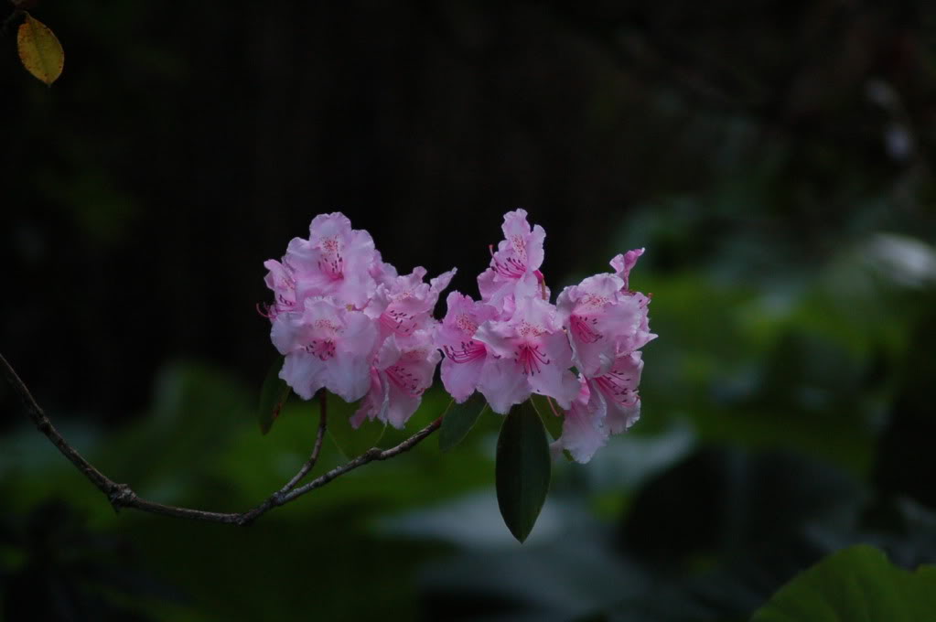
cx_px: 468
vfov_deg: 5.4
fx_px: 6624
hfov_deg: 8.1
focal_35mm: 255
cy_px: 311
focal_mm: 170
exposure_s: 1/1000
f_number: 4.8
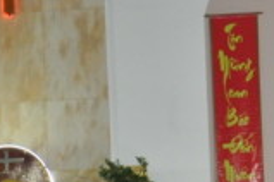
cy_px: 230
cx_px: 16
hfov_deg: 13.2
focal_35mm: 154
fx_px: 1172
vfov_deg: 8.8
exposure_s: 1/60
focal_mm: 22
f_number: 7.1
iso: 1600
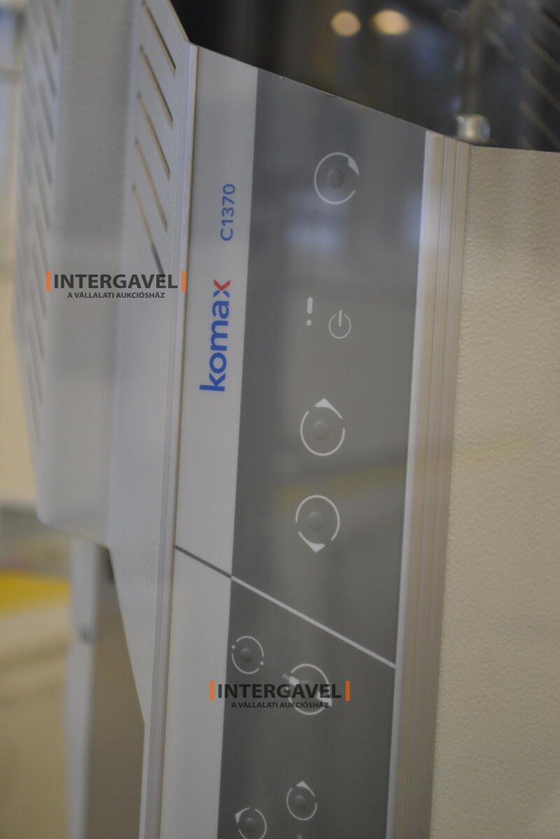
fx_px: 1750
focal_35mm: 75
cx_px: 280
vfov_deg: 27.0
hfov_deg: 18.2
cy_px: 420
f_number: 5.6
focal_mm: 50
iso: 800
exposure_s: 1/15
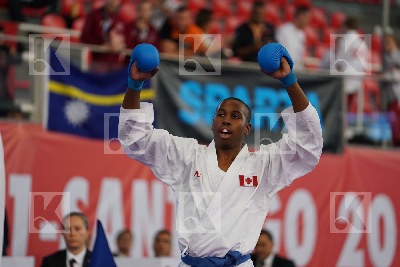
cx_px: 200
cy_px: 134
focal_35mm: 200
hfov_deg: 10.3
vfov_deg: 6.9
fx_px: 2222
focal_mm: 200
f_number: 2.8
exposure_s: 1/1000
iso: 1600
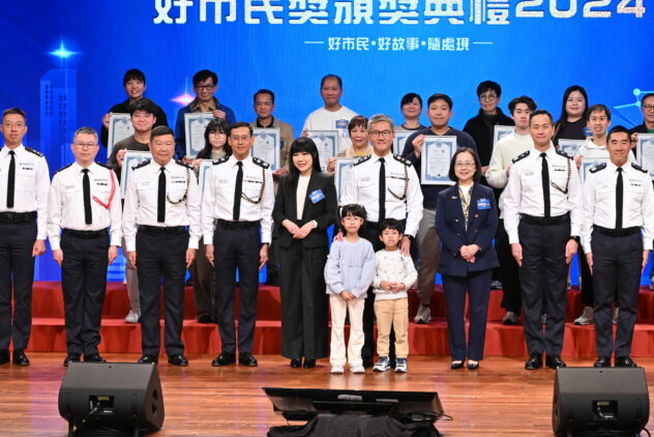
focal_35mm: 102
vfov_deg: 13.4
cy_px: 134
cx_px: 414
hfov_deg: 20.0
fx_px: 1854
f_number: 5.6
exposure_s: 1/125
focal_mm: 63
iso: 2000
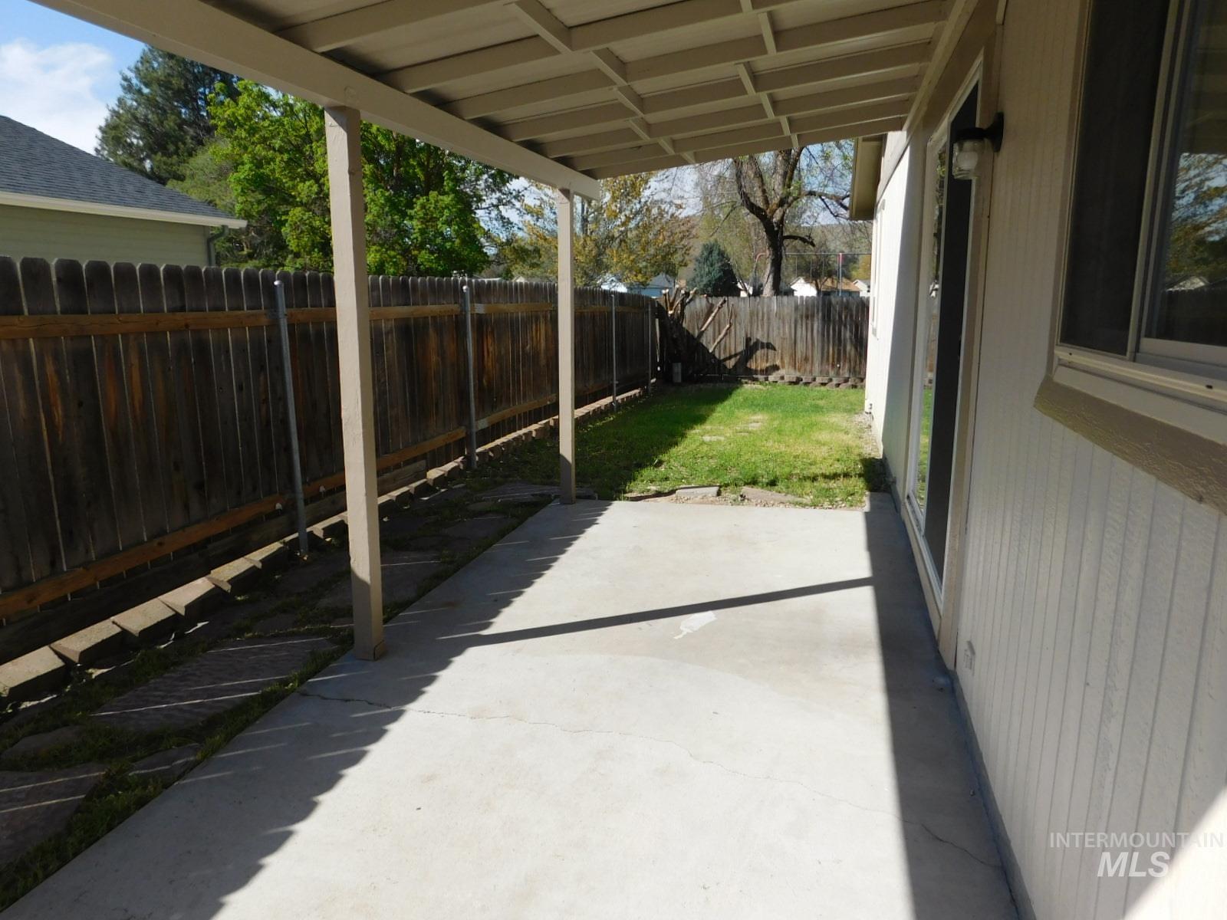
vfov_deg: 58.9
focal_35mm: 23
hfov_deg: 73.9
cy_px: 460
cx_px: 614
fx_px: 815
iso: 125
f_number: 6
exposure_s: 1/400
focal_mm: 4
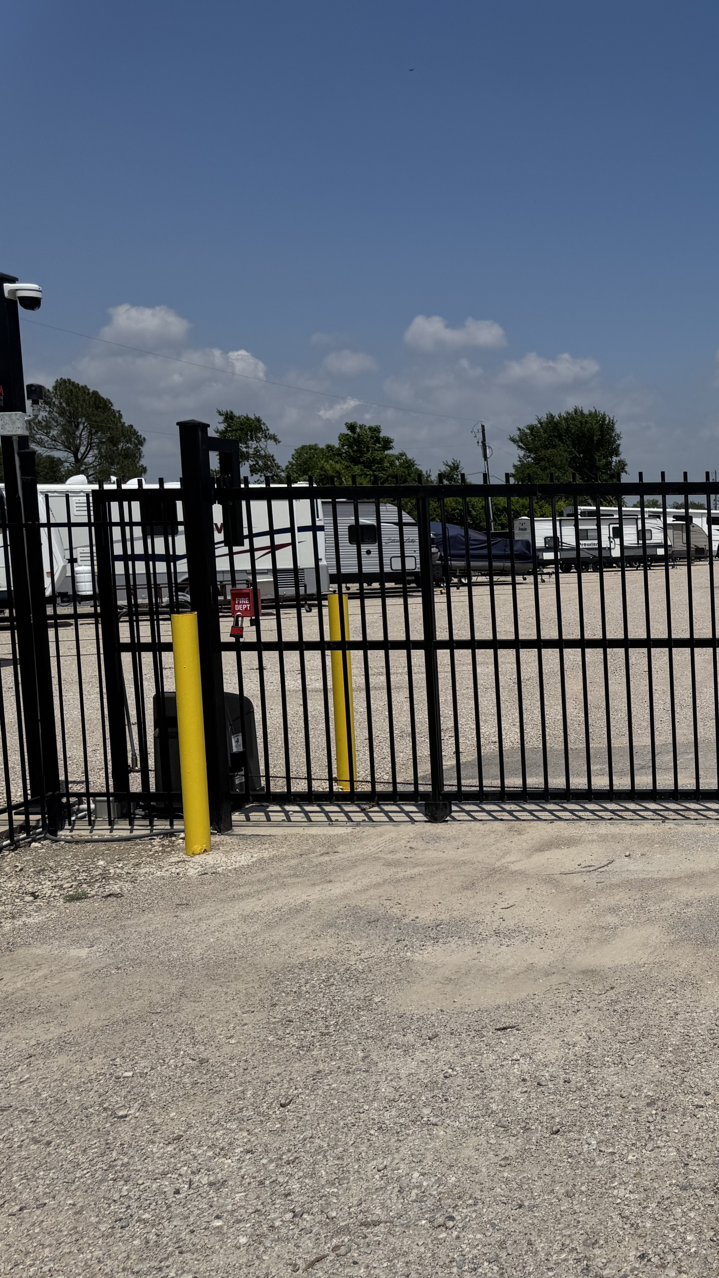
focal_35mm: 35
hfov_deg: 29.3
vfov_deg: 56.6
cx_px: 851
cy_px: 637
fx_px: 1186
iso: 80
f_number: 1.78
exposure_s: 1/12346
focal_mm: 6.76
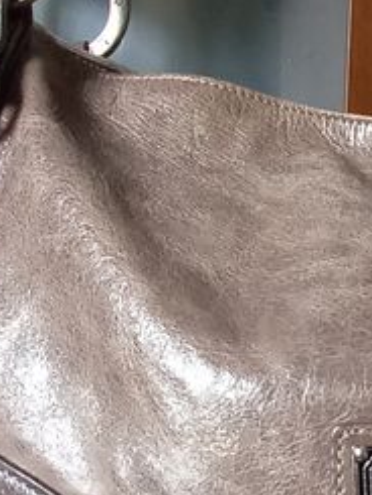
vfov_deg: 35.1
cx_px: 437
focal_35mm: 53
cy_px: 390
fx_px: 759
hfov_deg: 25.0
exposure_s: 1/50
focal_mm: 1.42
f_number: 2.2
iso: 160
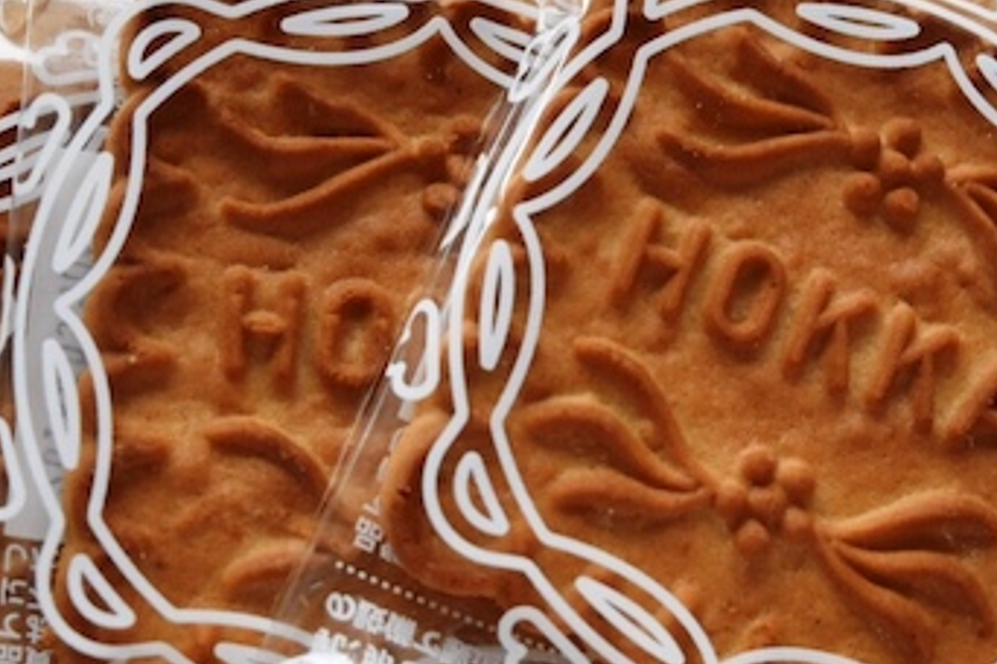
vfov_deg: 11.6
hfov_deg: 17.3
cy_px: 348
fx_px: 3268
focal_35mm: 118
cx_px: 563
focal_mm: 42
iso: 1400
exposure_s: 1/60
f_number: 5
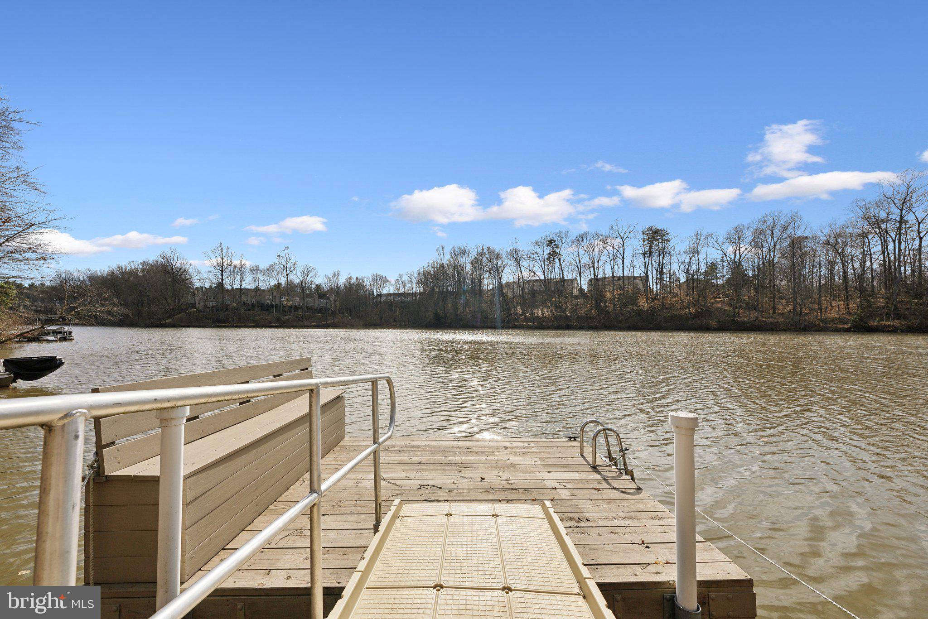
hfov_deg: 112.6
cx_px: 464
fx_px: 309
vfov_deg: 90.1
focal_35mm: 12
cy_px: 310
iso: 80
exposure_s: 1/320
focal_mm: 12
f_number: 10
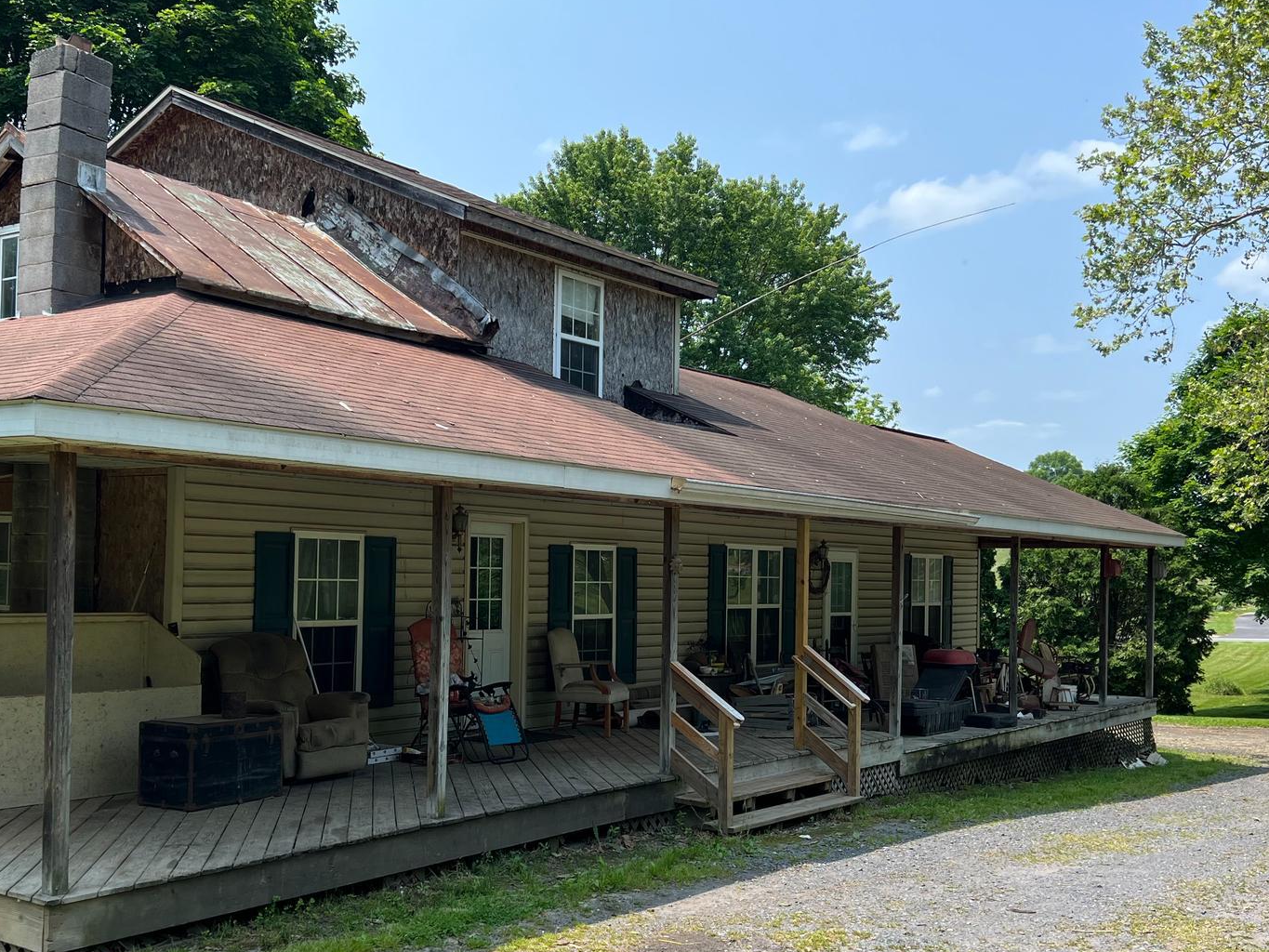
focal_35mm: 39
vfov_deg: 36.7
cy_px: 574
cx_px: 592
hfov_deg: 47.8
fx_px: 1430
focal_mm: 5.7
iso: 50
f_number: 1.5
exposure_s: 1/2457
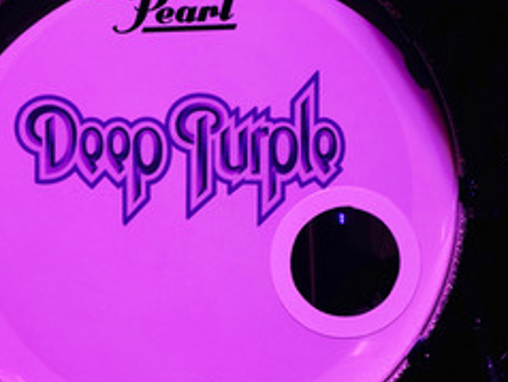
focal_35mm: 298
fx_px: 4378
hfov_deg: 6.6
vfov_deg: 5.0
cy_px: 196
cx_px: 176
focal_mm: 164
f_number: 5.6
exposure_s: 1/125
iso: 1600
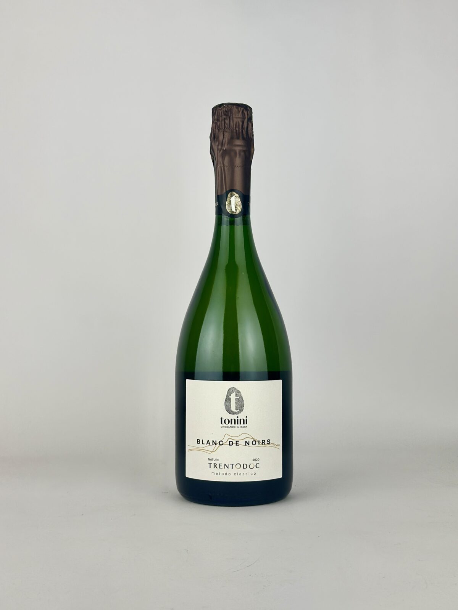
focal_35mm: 48
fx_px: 847
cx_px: 229
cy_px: 305
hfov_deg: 30.3
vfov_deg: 39.7
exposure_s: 1/962
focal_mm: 6.86
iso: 80
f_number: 1.78
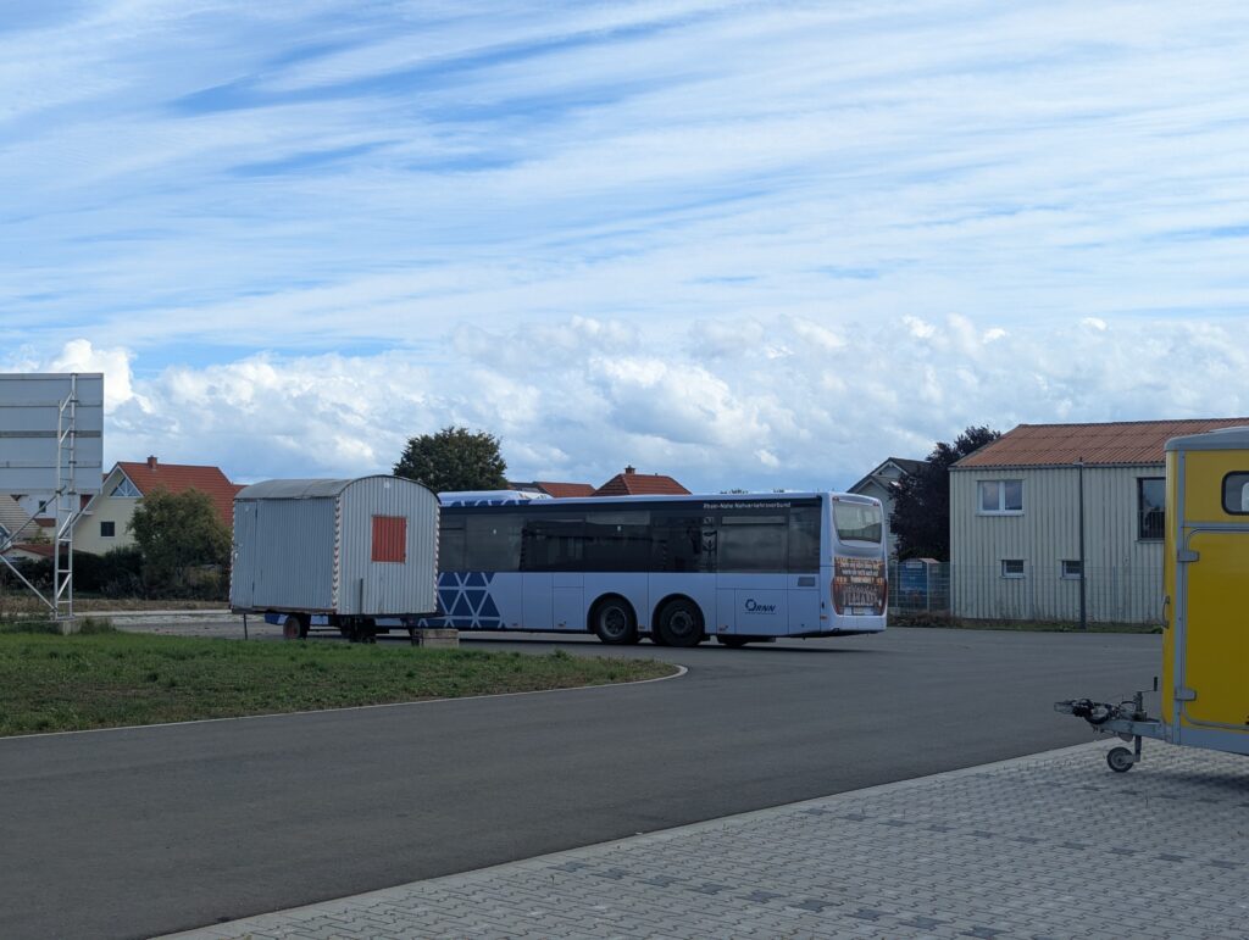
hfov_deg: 39.6
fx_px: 1734
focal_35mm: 48
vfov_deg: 30.3
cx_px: 624
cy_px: 470
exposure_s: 1/2532
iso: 61
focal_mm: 6.81
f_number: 1.85
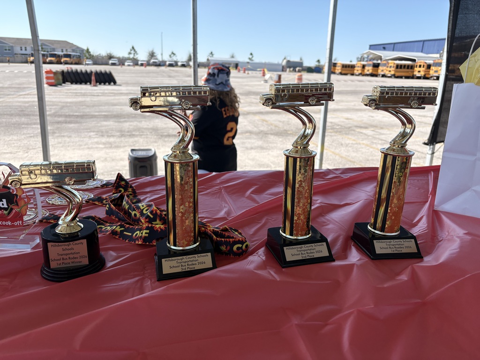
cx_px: 240
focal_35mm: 26
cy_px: 180
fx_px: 361
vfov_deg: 53.1
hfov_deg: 67.3
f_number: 1.6
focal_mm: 5.96
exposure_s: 1/1953
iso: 50
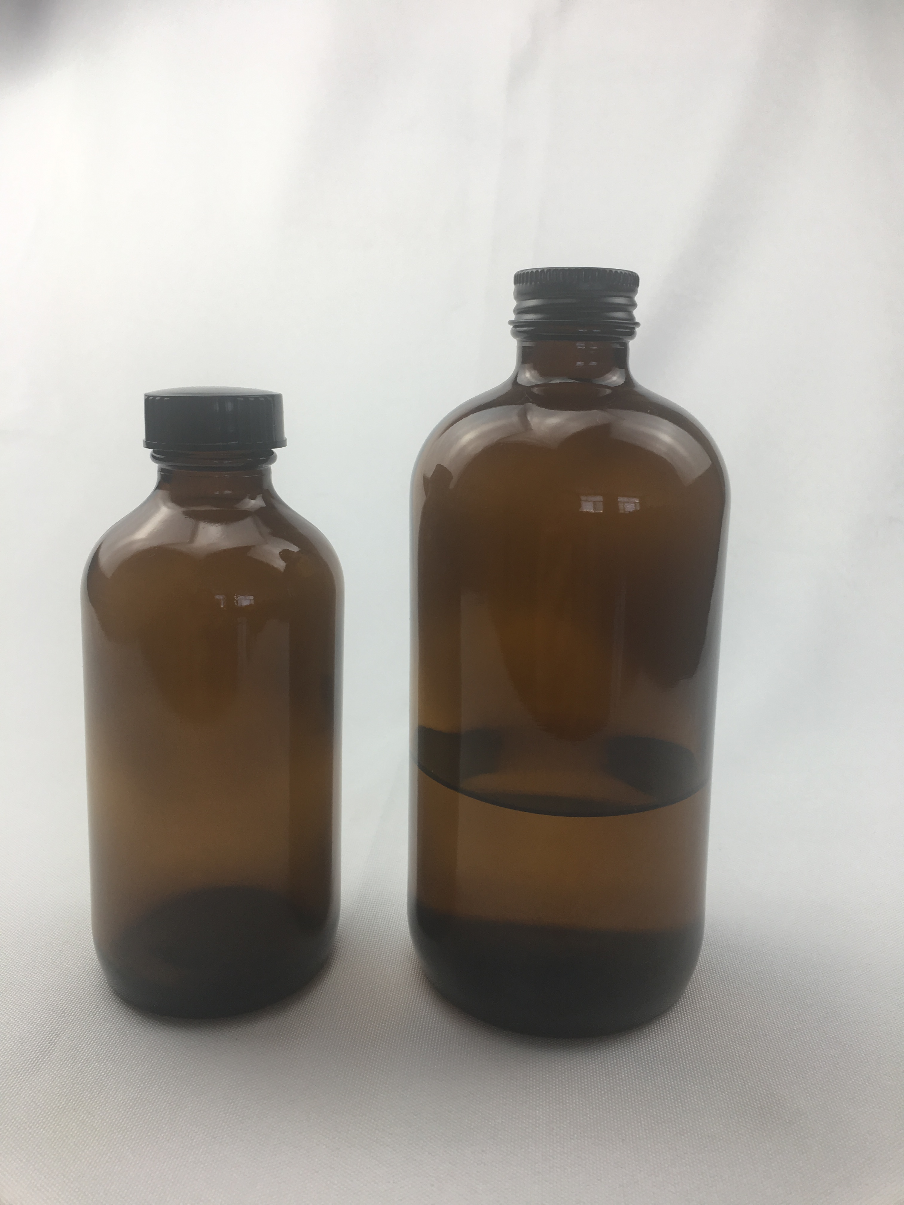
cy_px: 602
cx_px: 452
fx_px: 1010
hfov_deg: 48.2
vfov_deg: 61.7
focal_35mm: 29
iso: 25
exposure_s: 1/110
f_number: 2.2
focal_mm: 4.15
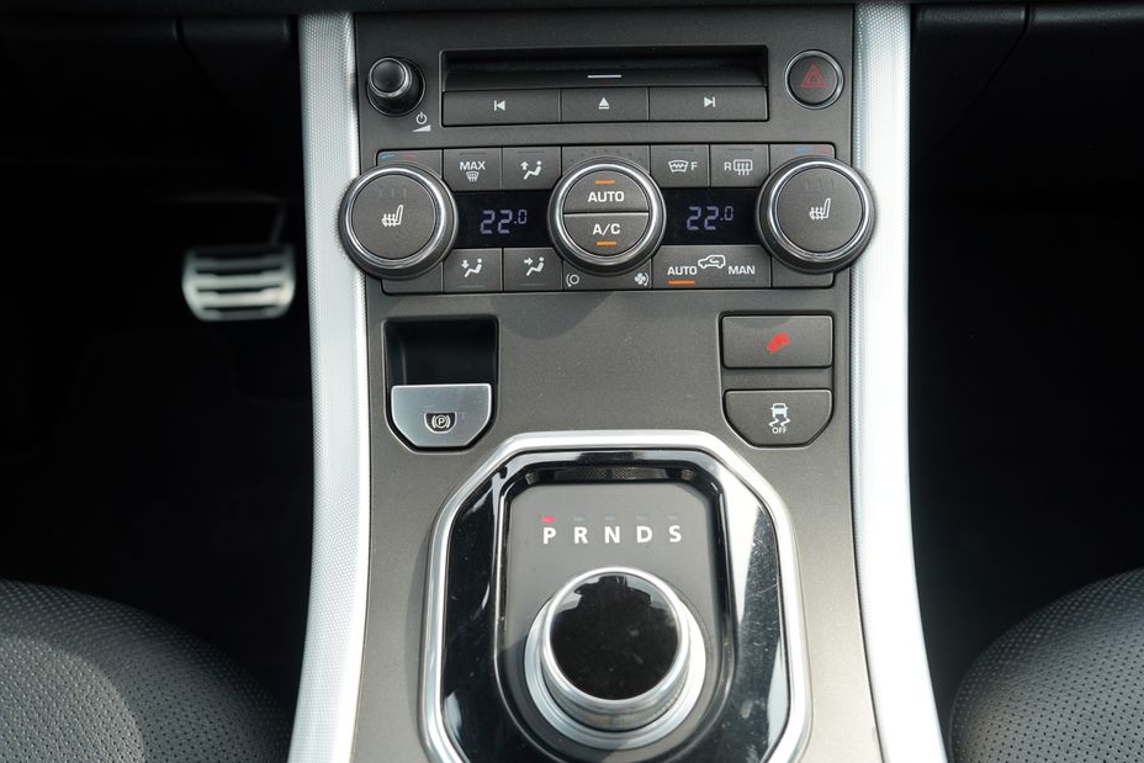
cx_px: 595
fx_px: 1017
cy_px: 393
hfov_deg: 58.7
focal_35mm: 32
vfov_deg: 41.1
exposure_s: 1/80
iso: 100
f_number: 4.5
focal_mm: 29
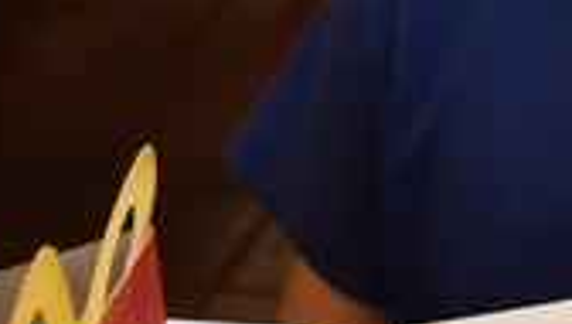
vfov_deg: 4.0
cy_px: -460
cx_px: 1038
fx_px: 4541
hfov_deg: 7.0
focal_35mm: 299
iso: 720
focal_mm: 40
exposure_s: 1/60
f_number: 7.1
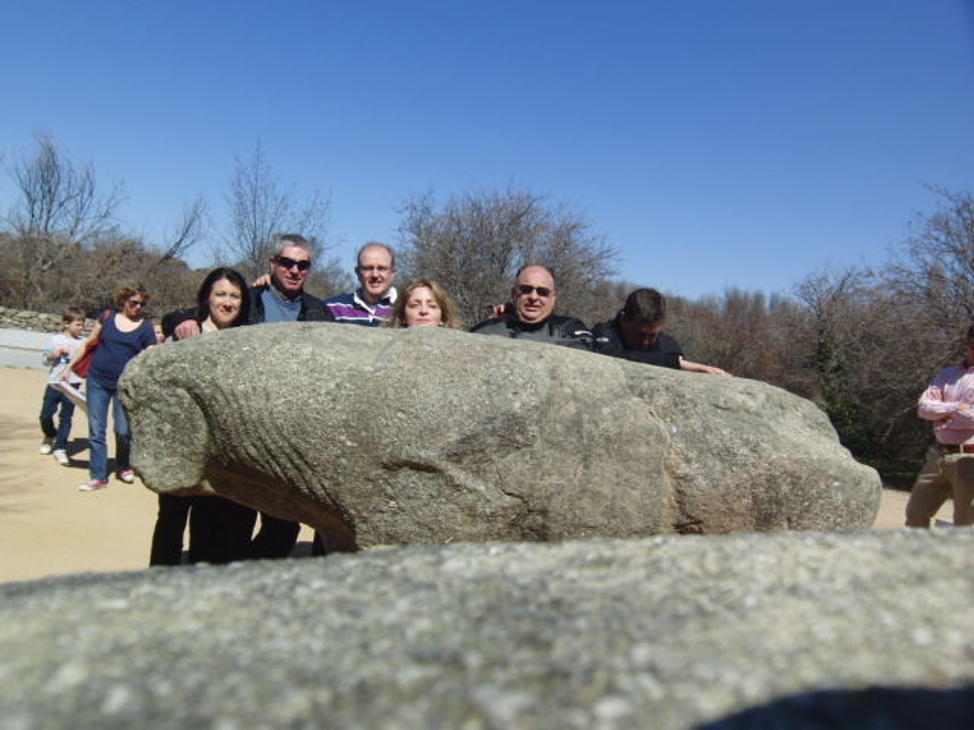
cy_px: 365
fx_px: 844
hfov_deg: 60.0
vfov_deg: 46.8
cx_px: 487
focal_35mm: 30
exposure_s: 1/320
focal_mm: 5.2
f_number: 7.9
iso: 100
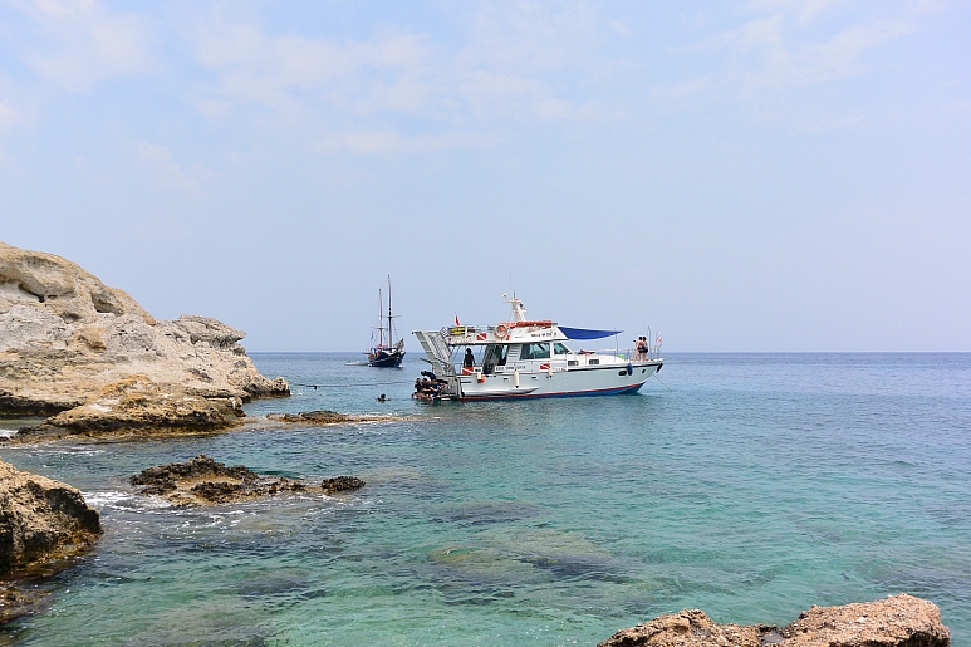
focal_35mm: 30
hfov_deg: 61.9
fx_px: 809
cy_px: 332
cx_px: 490
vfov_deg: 43.6
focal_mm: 11
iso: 160
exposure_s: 1/1000
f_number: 5
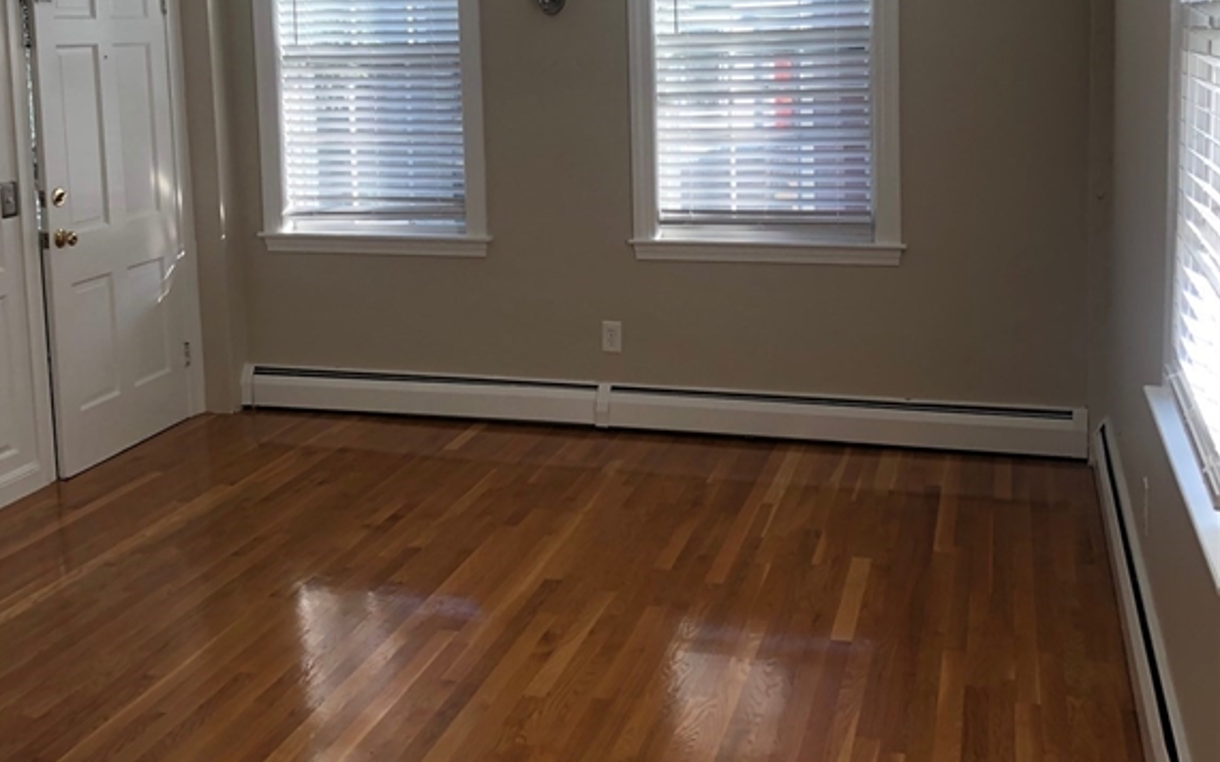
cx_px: 606
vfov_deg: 31.3
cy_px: 176
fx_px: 1330
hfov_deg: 49.3
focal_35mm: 40
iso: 20
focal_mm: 4
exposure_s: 1/120
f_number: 1.8
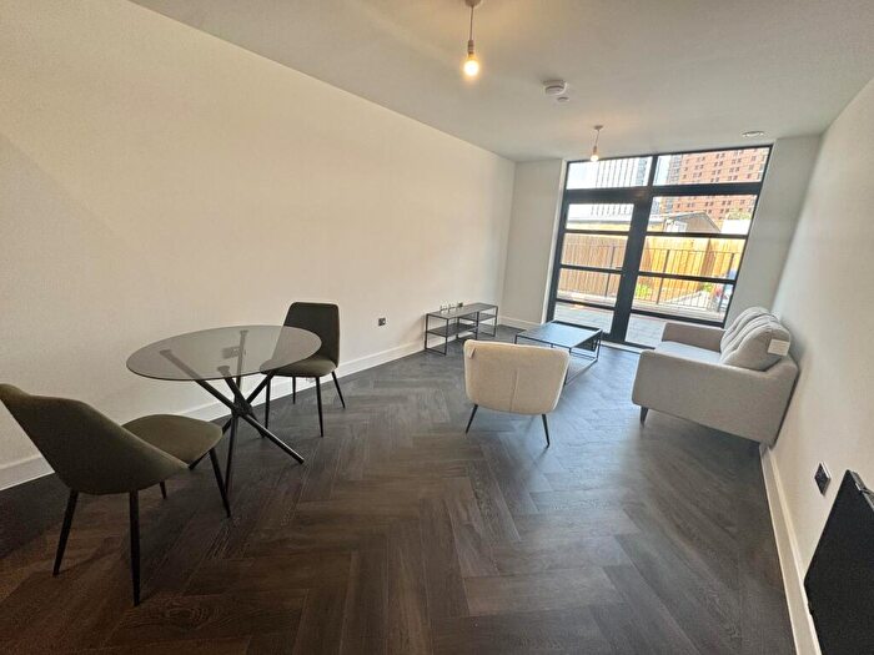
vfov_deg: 85.7
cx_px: 437
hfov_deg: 102.1
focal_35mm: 14
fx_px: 353
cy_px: 328
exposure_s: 1/100
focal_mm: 2.22
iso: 100
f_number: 2.2
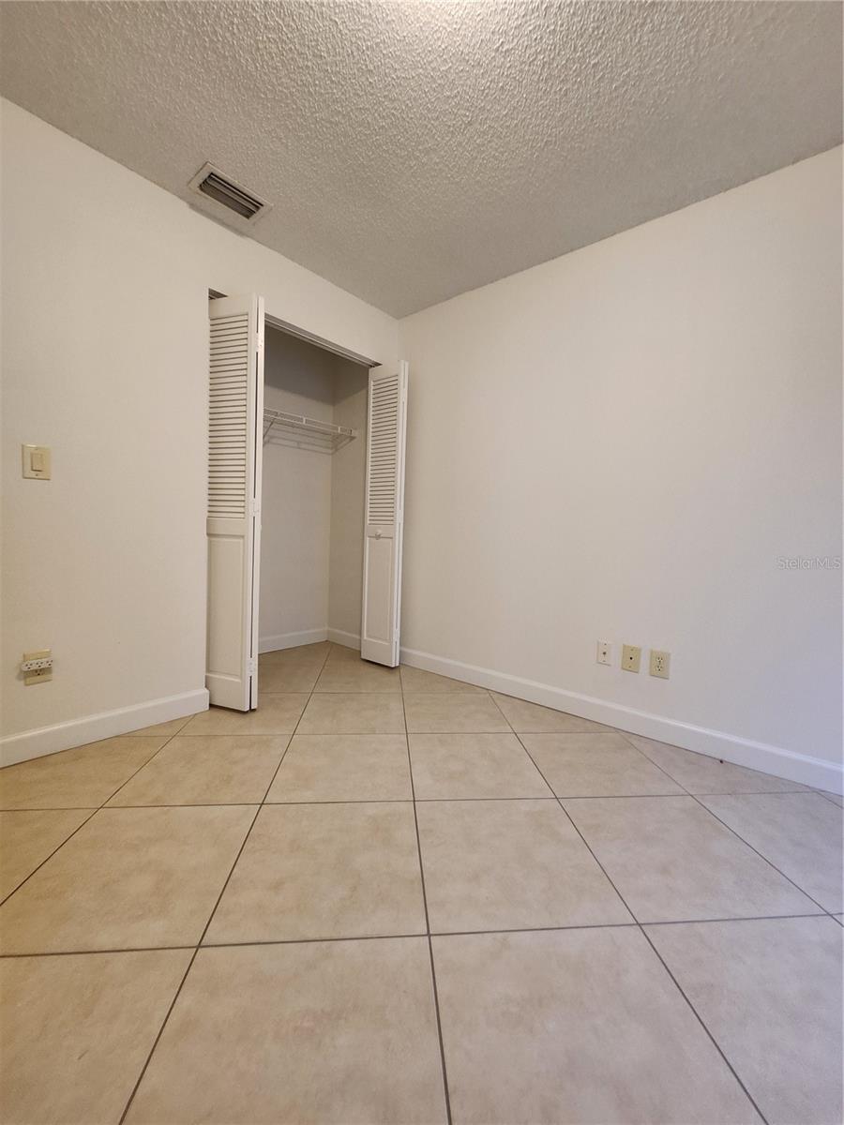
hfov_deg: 89.9
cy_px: 562
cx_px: 422
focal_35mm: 13
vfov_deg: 106.2
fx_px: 423
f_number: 2.2
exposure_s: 1/40
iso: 320
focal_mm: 1.74
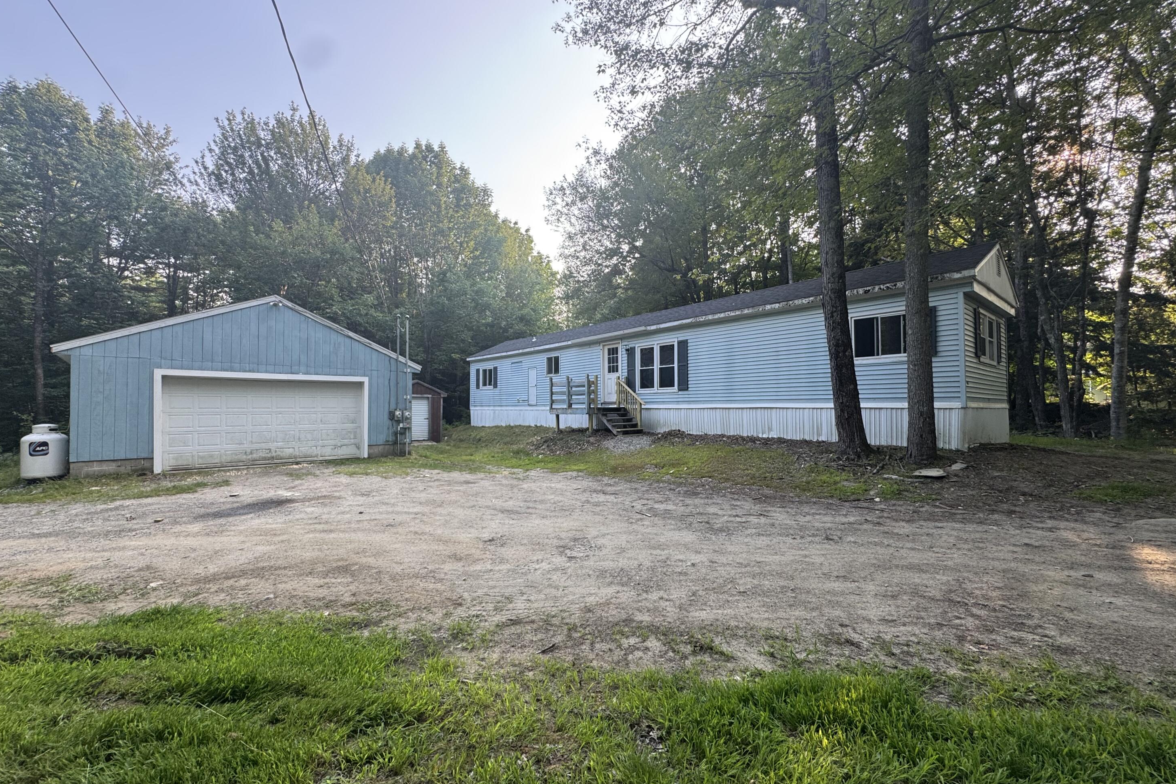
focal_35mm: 15
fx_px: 490
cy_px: 396
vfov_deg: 77.3
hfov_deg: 100.4
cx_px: 577
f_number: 2.2
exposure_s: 1/101
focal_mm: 2.22
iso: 40
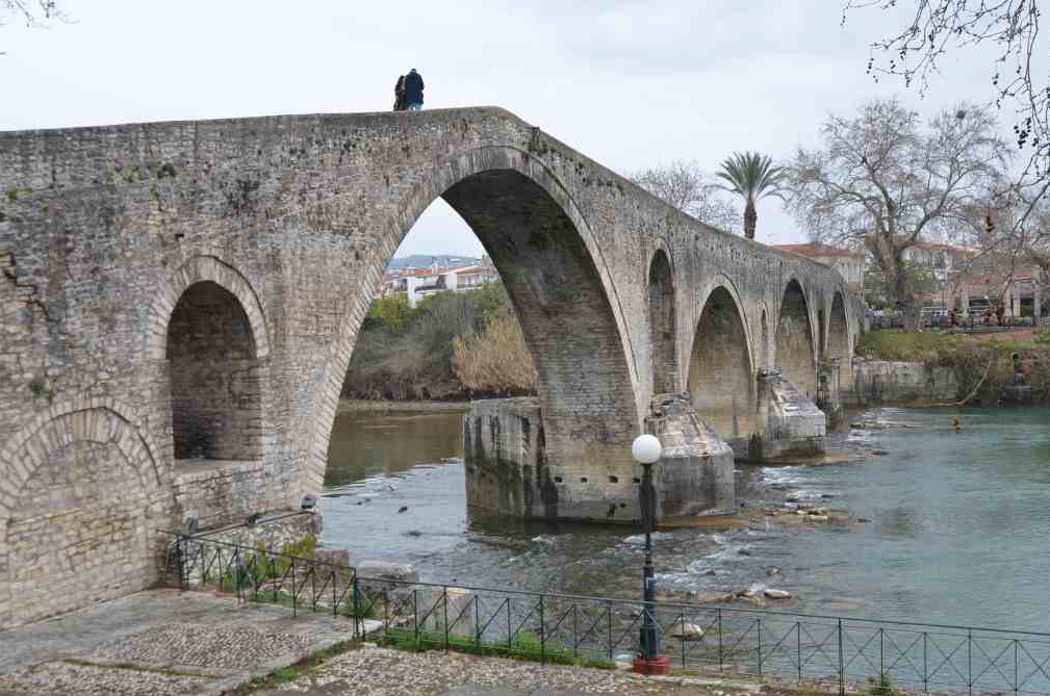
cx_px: 590
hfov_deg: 43.9
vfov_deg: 30.0
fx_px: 1298
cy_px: 364
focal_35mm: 45
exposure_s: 1/160
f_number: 6.3
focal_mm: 25
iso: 200
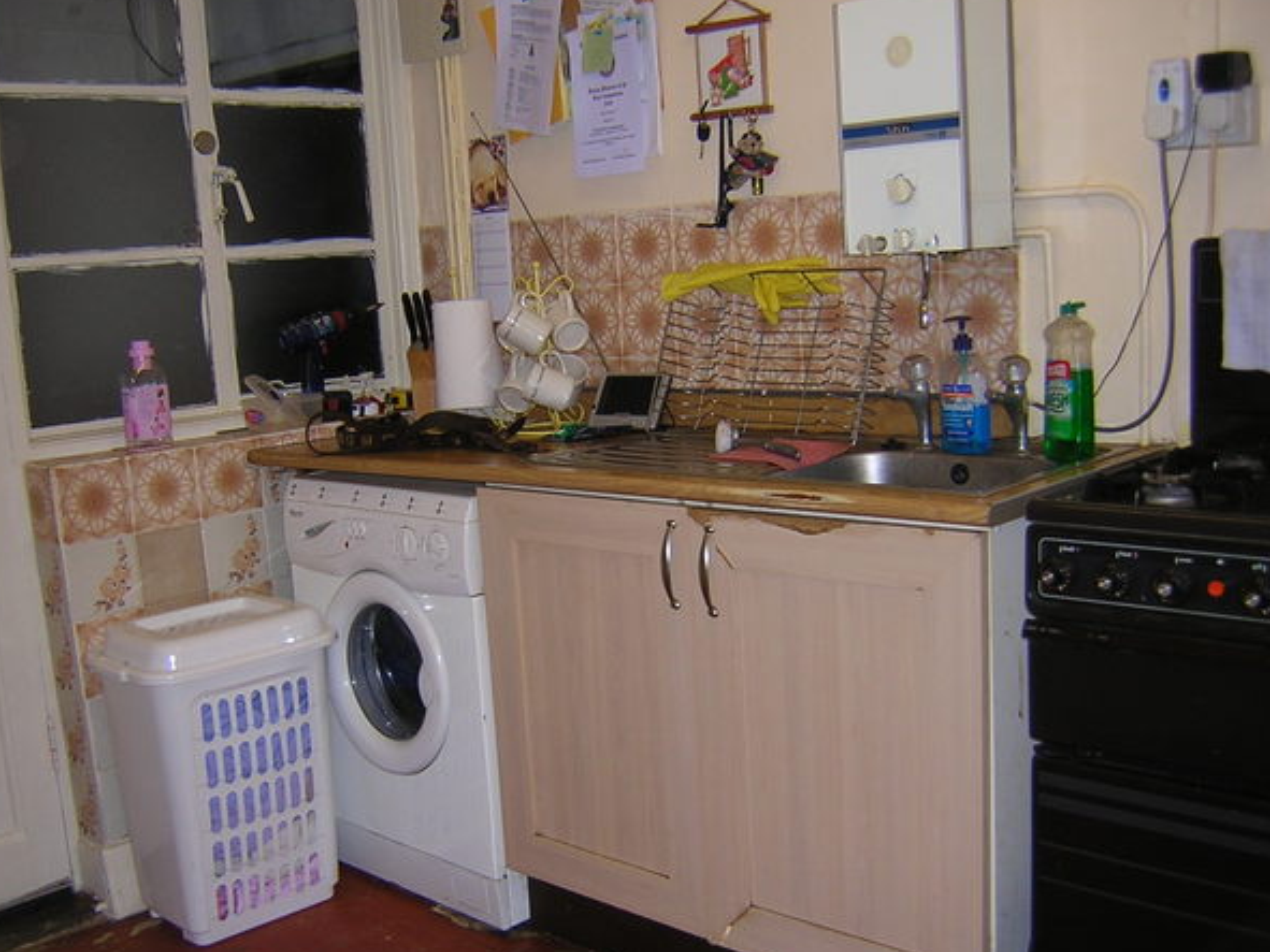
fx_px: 1431
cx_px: 589
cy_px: 484
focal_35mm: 39
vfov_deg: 36.8
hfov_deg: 47.8
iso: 115
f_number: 2.6
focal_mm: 4.7
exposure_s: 1/60.1
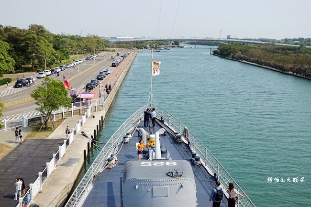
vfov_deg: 31.9
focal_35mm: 42
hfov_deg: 46.4
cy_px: 104
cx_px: 156
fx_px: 363
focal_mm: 15.59
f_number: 4
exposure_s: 1/1000
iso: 125
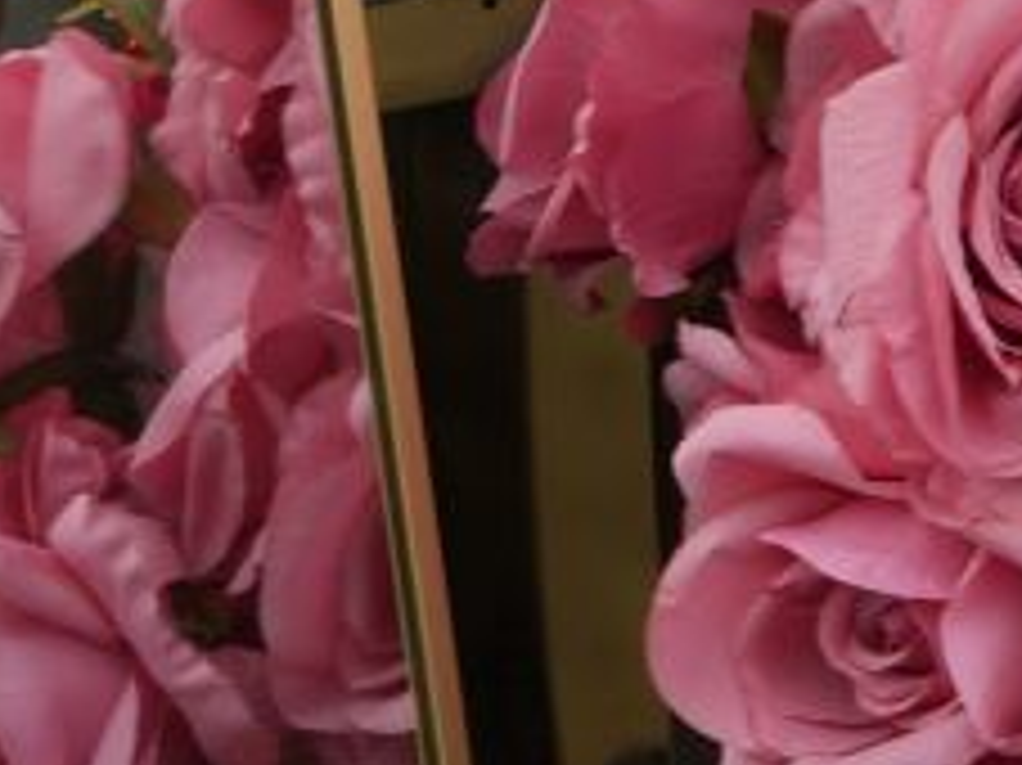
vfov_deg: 1.8
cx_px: 522
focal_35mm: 810
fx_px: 23902
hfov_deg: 2.4
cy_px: -1480
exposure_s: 1/30
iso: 100
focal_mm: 85
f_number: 16
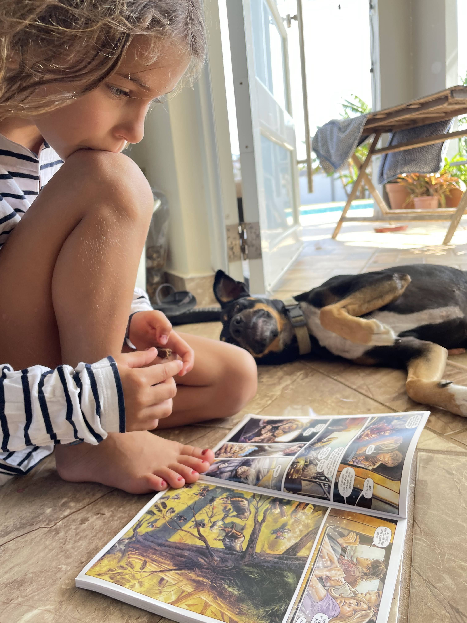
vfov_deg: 67.3
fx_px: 468
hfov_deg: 53.1
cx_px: 234
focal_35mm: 26
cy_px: 312
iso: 32
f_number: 1.6
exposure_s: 1/121
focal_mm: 4.2
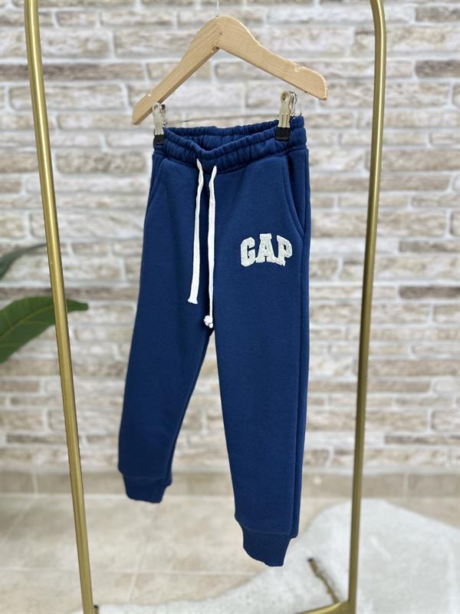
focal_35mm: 24
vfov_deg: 71.6
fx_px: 425
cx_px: 230
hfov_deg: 56.8
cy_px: 307
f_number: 1.78
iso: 125
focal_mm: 6.86
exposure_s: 1/100
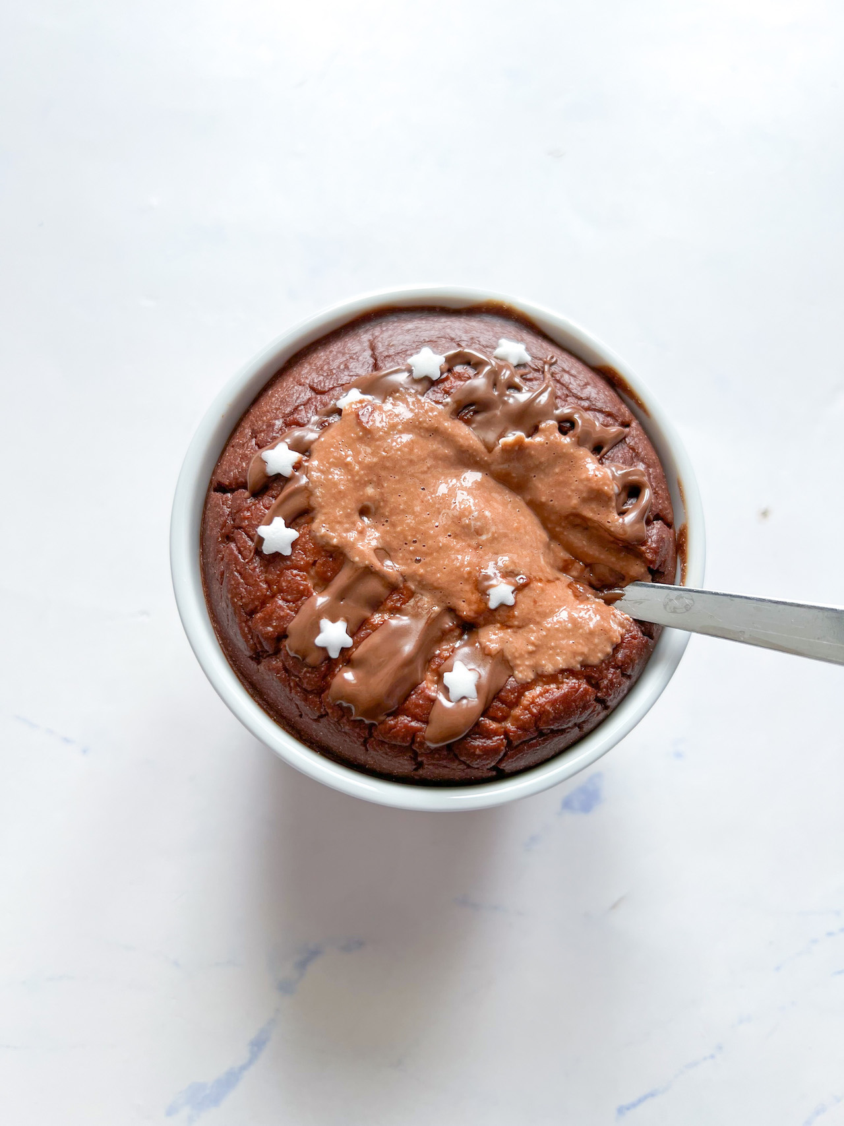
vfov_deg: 67.3
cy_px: 563
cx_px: 422
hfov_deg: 53.1
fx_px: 845
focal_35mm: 26
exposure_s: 1/280
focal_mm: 5.7
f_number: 1.5
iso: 40
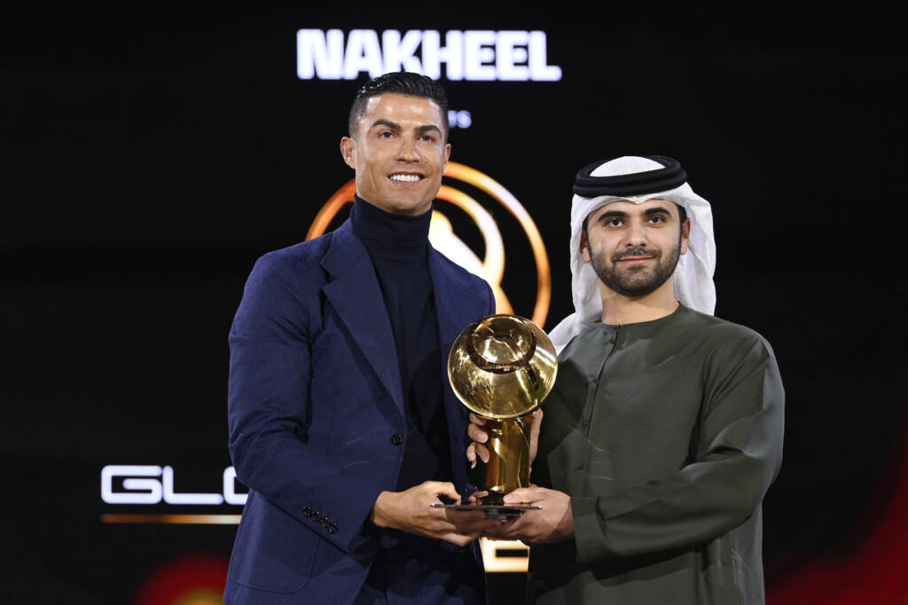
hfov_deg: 18.6
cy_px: 302
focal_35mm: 110
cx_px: 454
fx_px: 2773
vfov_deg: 12.4
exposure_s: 1/250
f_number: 3.5
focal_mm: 110
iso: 2000
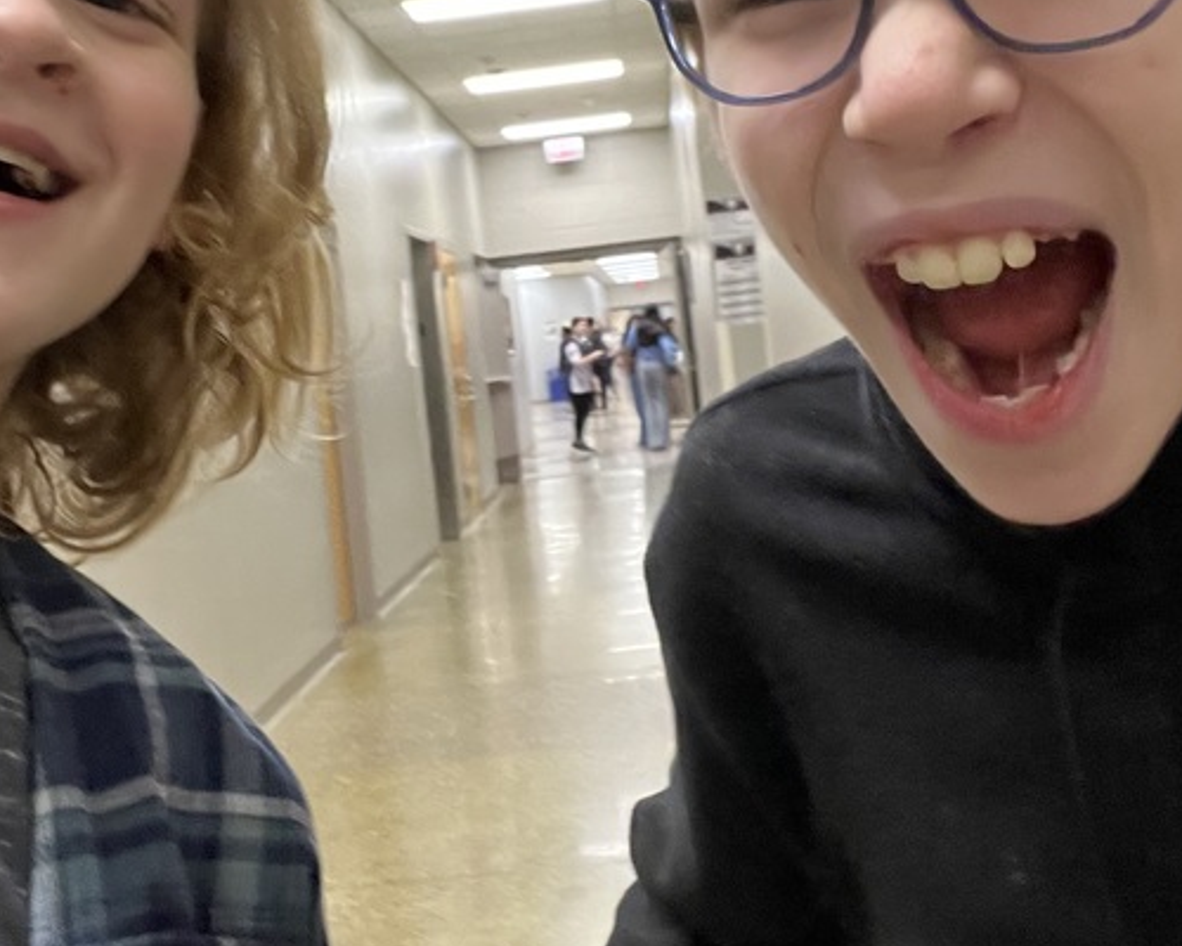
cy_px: 279
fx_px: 1609
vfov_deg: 32.3
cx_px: 560
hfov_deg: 40.3
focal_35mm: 46
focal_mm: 2.71
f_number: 2.2
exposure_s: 1/45
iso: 400
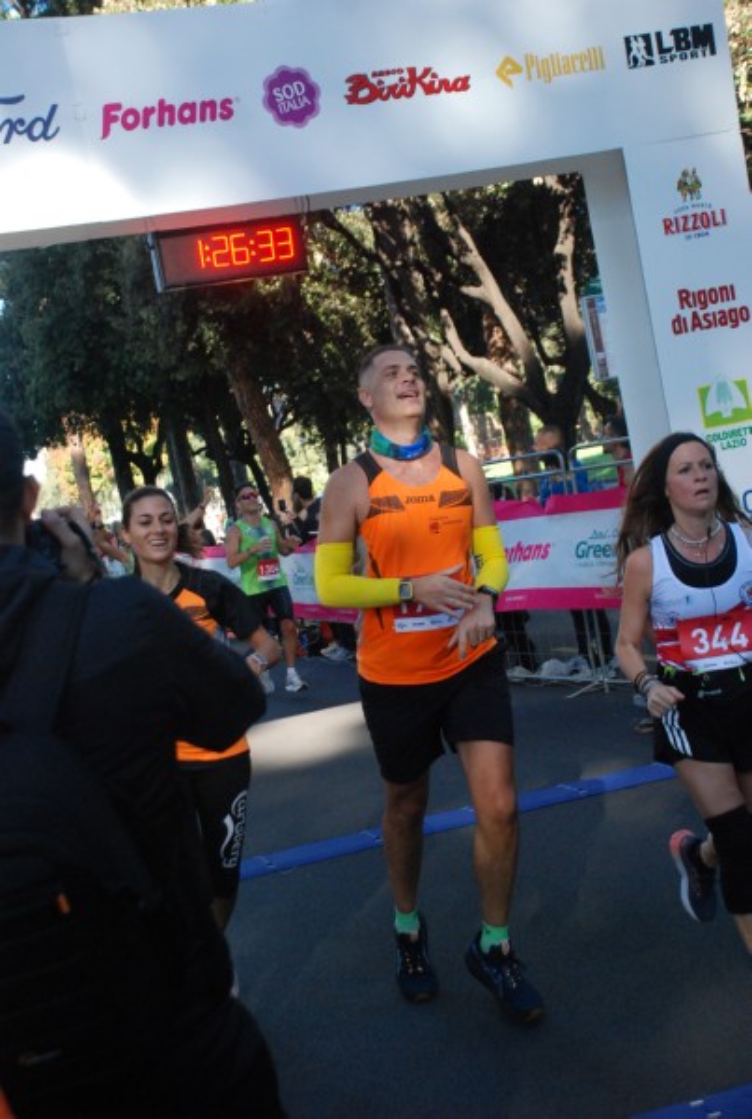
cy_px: 560
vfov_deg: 37.8
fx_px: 1636
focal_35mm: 52
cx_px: 376
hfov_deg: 25.9
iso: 1000
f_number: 4.5
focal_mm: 35
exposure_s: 1/640
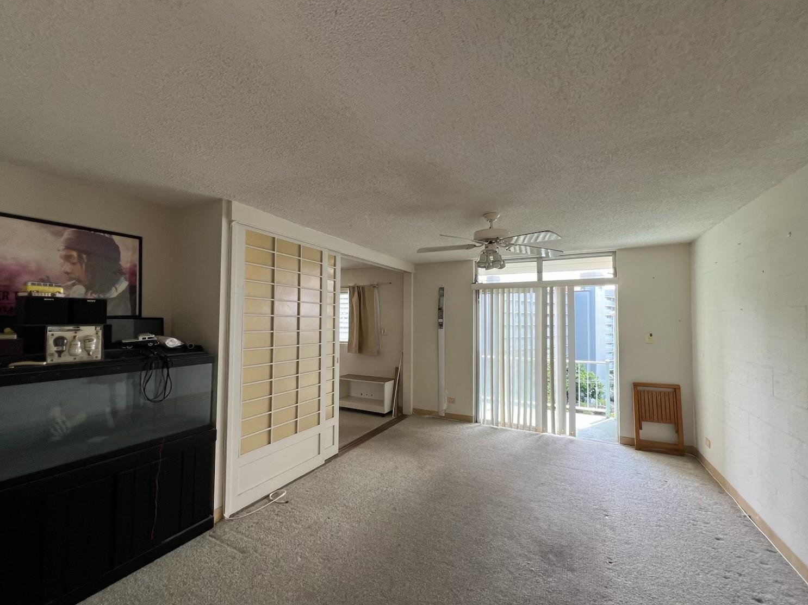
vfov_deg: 85.6
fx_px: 327
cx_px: 391
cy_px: 310
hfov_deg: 102.0
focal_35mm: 14
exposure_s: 1/99
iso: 64
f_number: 1.8
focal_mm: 1.57
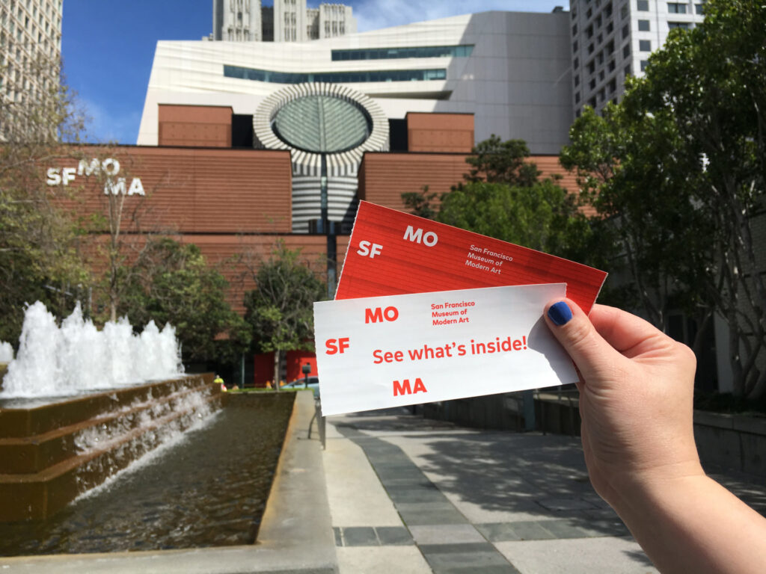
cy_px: 287
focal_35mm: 29
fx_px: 642
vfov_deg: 48.2
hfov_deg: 61.7
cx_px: 383
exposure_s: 1/2137
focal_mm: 4.15
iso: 25
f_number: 2.2
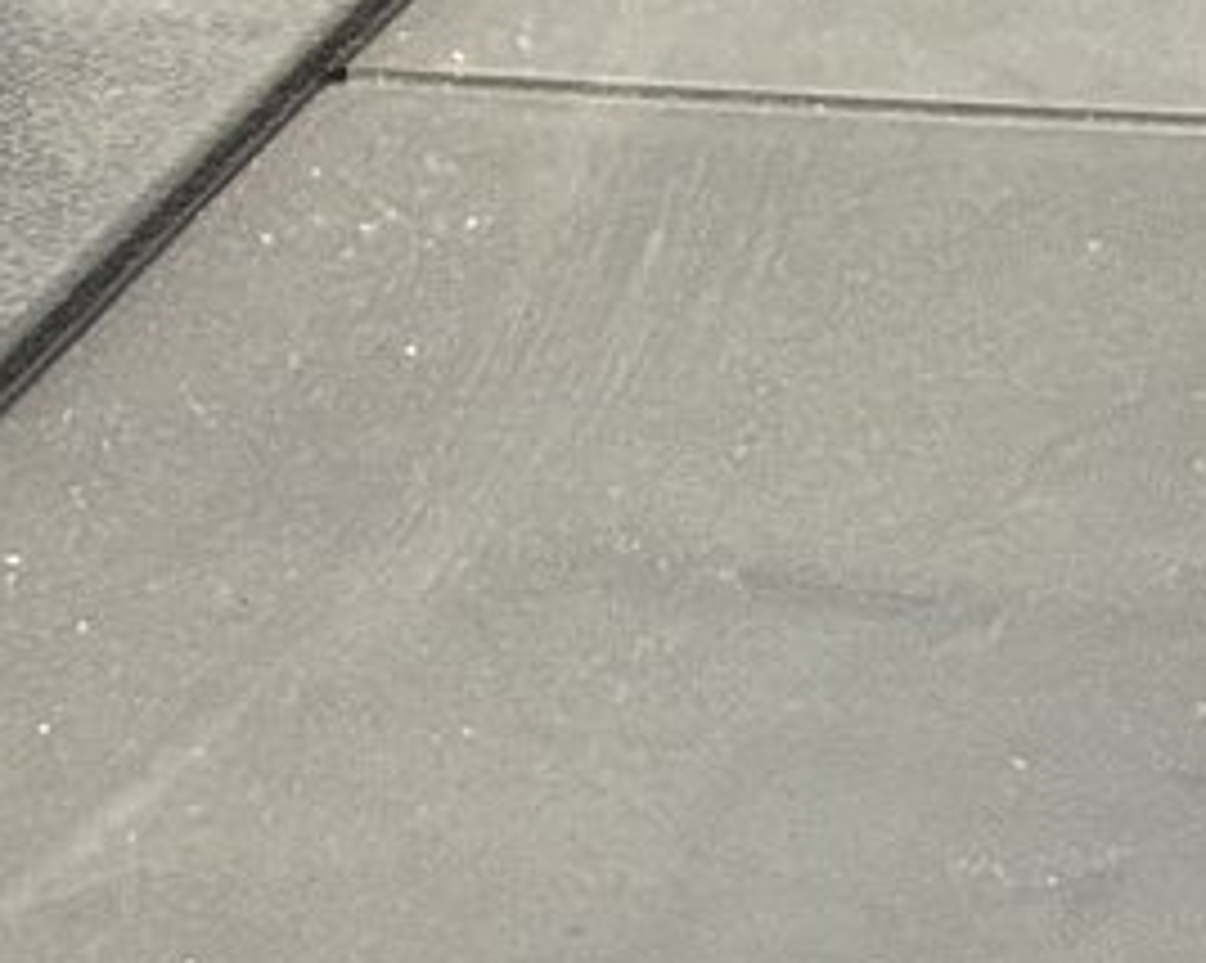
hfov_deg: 10.0
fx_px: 6099
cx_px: 2860
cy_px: 1739
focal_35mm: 171
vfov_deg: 8.7
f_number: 2.4
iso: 25
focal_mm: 3.3
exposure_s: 1/586
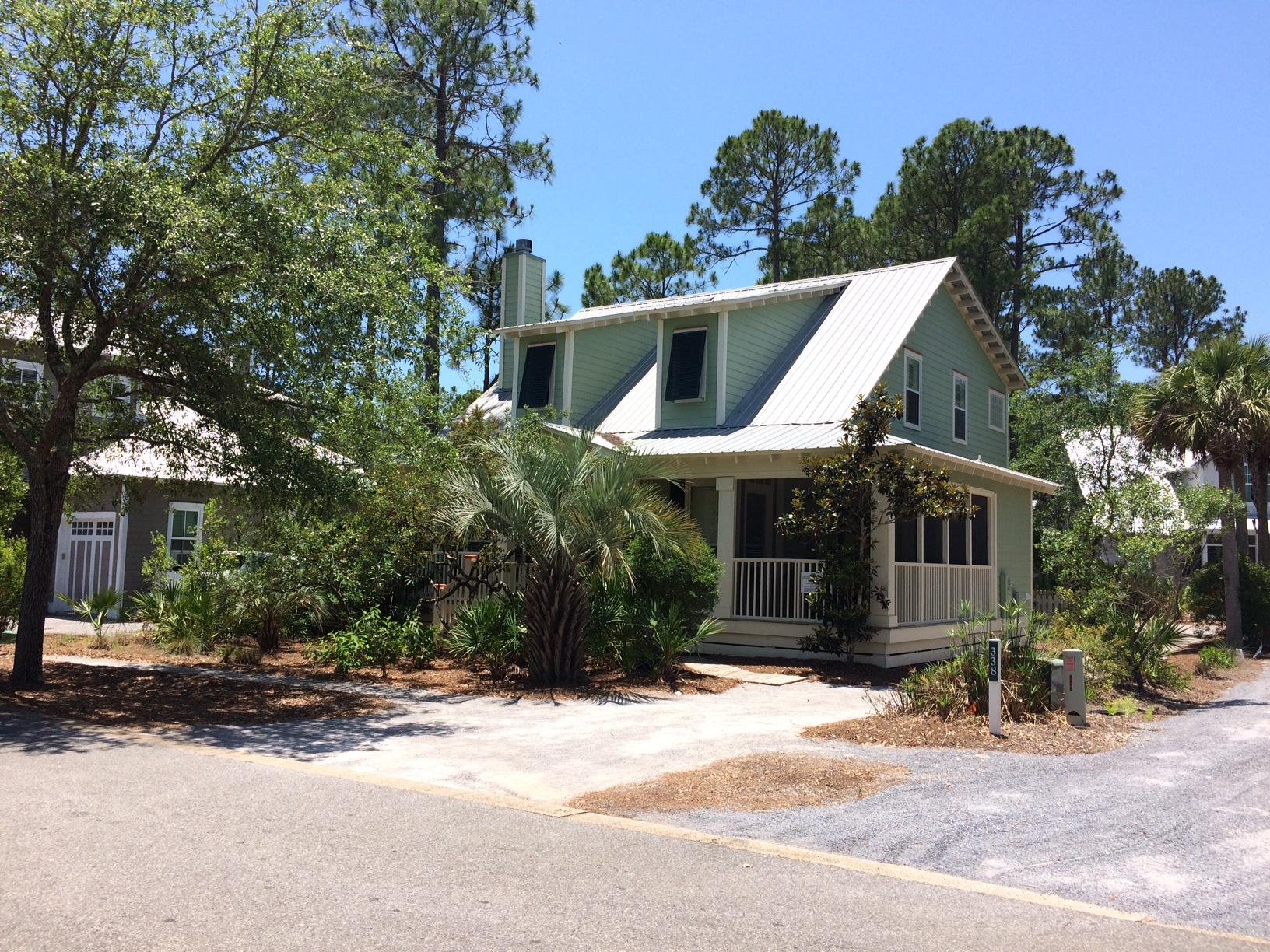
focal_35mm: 29
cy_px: 476
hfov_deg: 61.7
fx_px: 1064
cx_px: 635
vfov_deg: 48.2
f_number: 2.2
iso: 32
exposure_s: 1/1786
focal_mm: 4.15
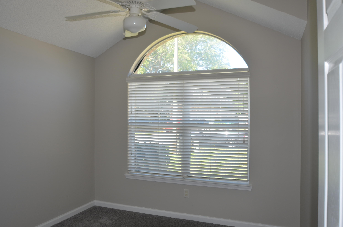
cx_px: 172
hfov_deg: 64.7
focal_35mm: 28
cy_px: 114
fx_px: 271
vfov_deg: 45.5
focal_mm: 19
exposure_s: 1/160
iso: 200
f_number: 4.2
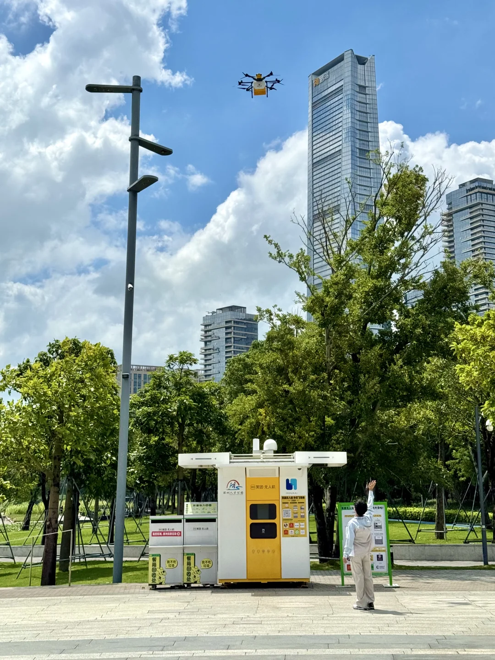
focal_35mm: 48
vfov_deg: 39.7
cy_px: 330
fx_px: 915
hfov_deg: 30.3
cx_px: 248
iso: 64
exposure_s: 1/12500
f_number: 1.78
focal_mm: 6.76
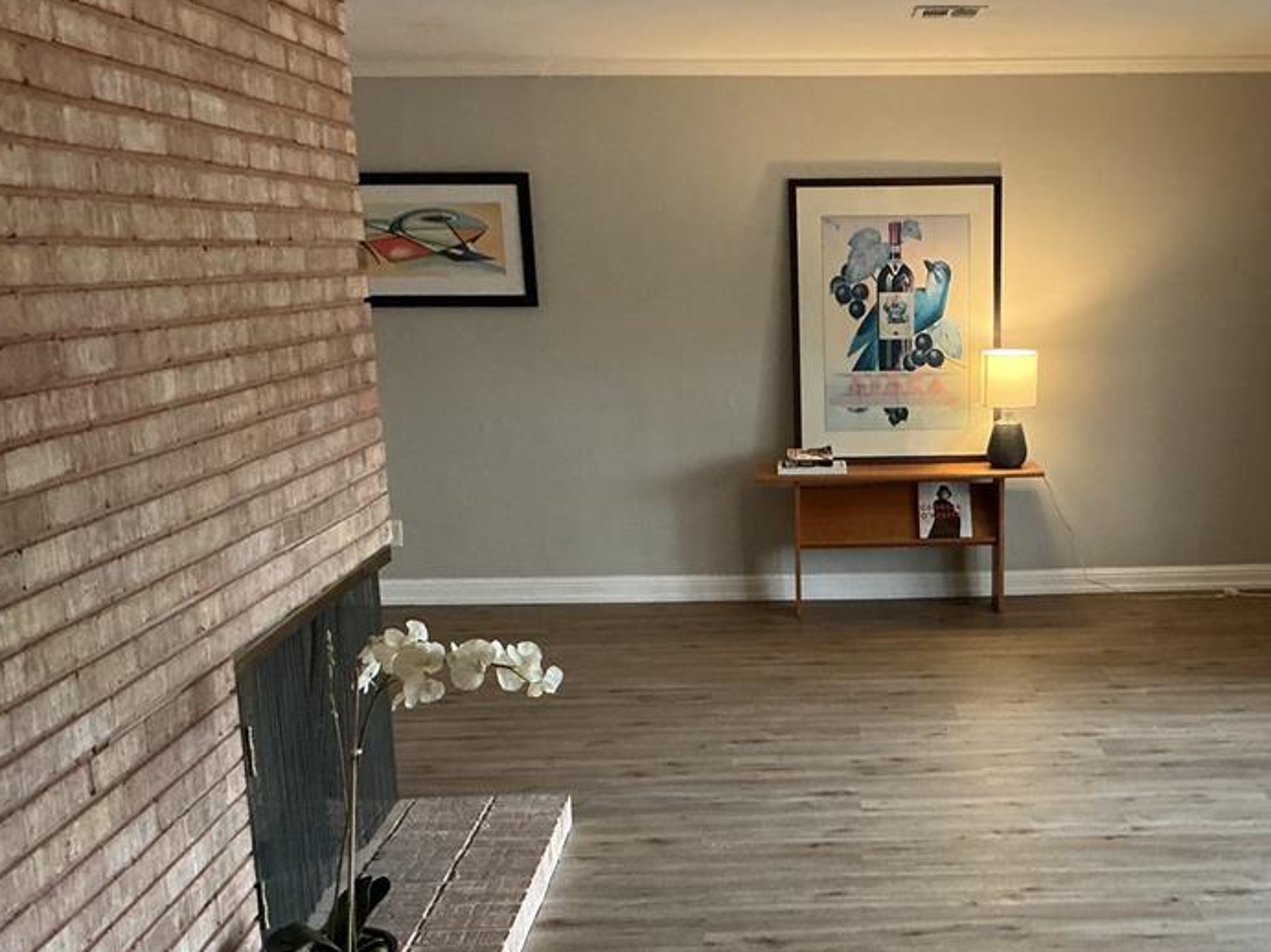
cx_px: 859
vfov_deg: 33.2
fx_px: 1579
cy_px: 652
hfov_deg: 43.2
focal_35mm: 43
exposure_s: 1/60
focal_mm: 3
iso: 250
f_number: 1.8
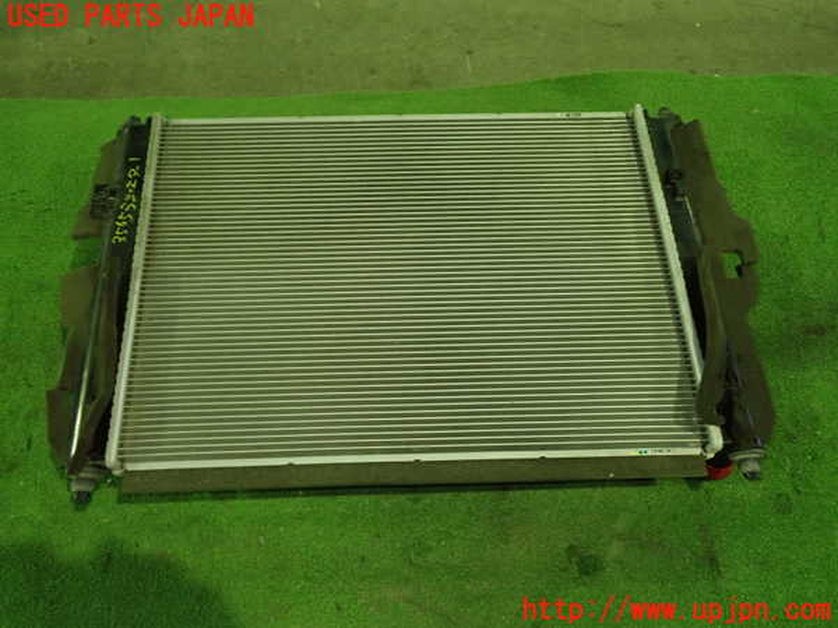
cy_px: 314
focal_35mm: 30
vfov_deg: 46.8
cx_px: 419
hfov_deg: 60.0
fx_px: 726
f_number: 2.3
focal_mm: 5.4
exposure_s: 1/30
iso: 800
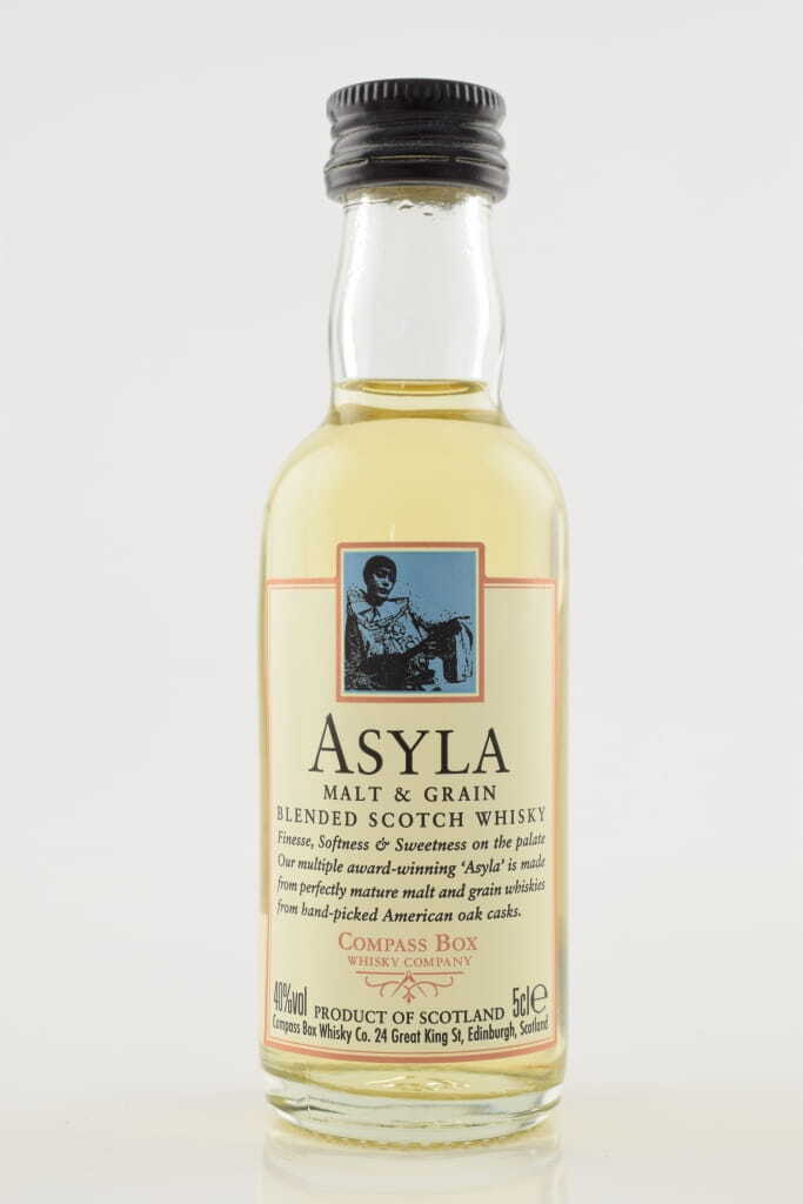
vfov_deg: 33.4
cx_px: 402
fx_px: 2007
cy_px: 602
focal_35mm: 60
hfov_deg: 22.6
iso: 100
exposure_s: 1/15
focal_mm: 40
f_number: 10
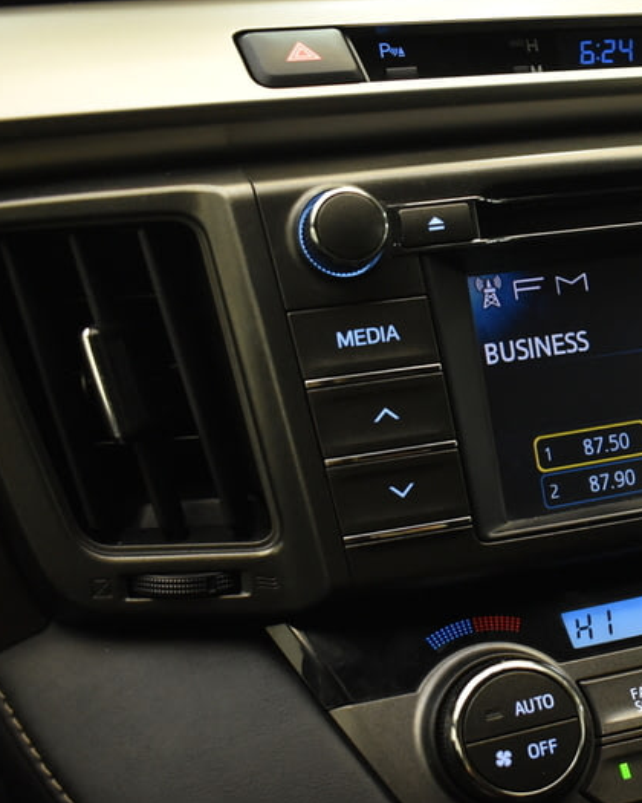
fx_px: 1378
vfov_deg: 32.4
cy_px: 450
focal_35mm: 58
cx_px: 666
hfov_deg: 24.8
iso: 1600
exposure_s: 1/50
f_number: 4
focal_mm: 24
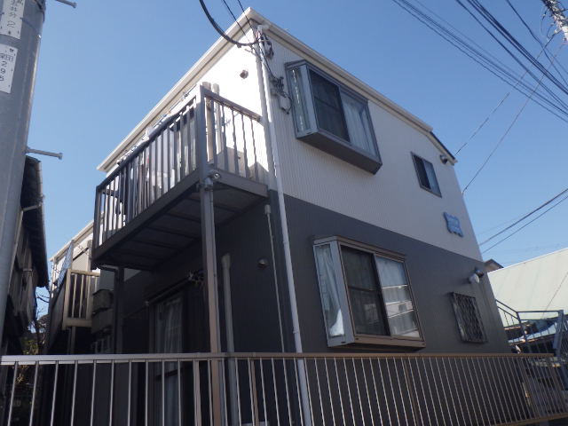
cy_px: 213
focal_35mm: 28
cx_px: 284
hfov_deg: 63.4
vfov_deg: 49.7
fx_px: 459
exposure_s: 1/1250
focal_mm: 5
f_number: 4.2
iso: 250
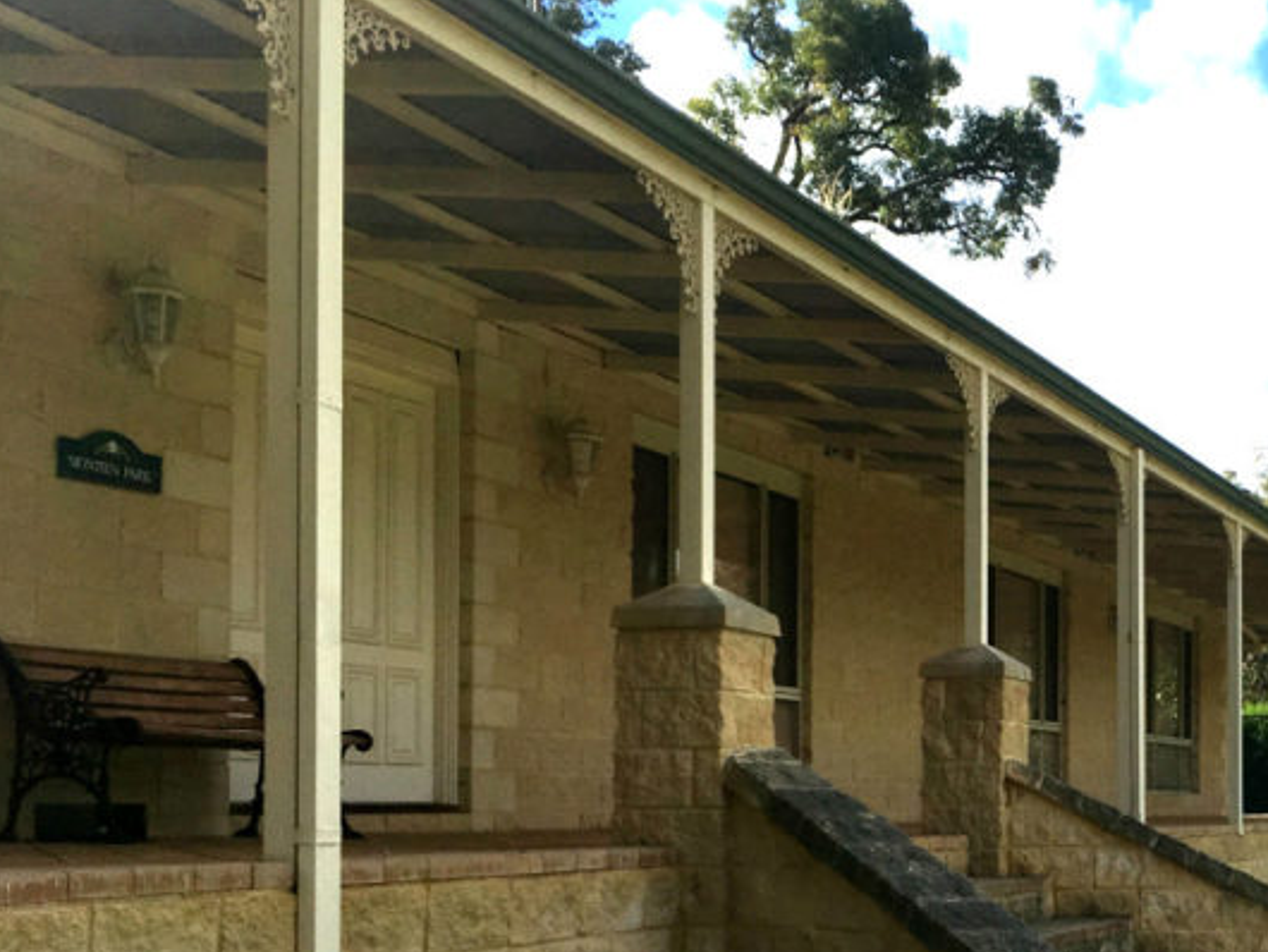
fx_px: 2052
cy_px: 758
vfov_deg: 25.7
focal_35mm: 56
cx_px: 1196
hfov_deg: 32.2
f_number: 2.2
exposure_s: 1/2198
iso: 25
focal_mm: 4.15
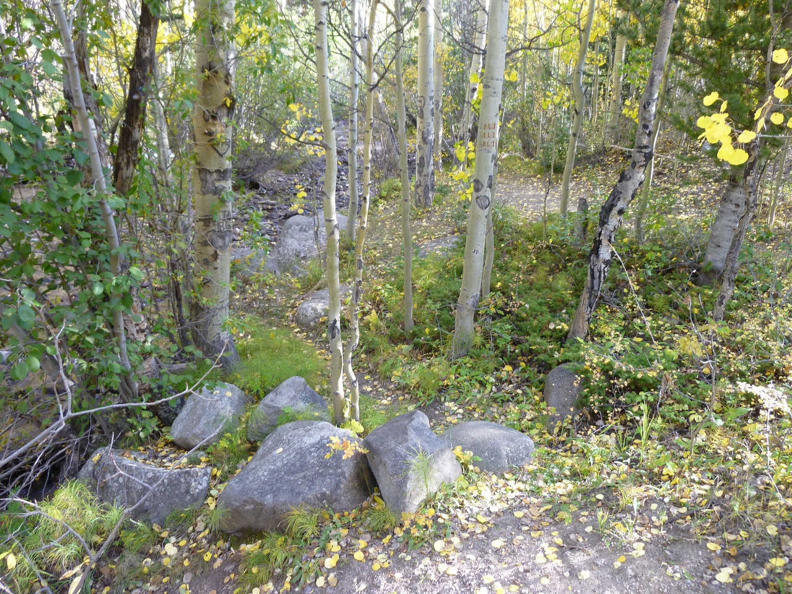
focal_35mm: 25
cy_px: 297
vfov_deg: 54.9
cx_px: 396
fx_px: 572
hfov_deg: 69.4
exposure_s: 1/30
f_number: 3.3
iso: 100
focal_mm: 4.5
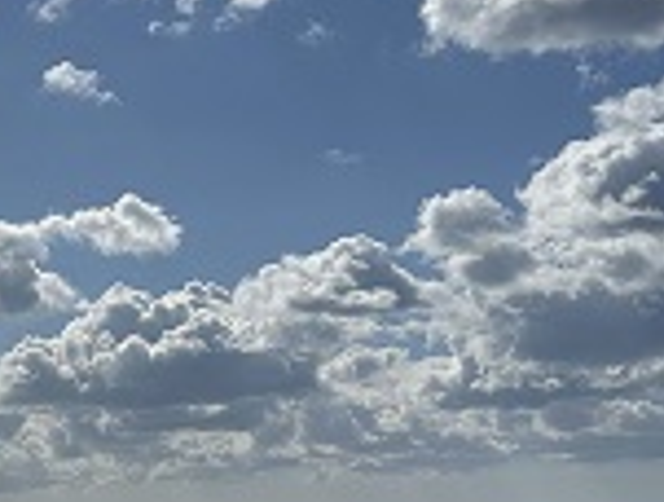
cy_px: 370
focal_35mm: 96
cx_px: -81
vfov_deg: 15.4
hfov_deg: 19.5
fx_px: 1846
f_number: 1.78
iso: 64
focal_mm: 6.86
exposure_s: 1/18519
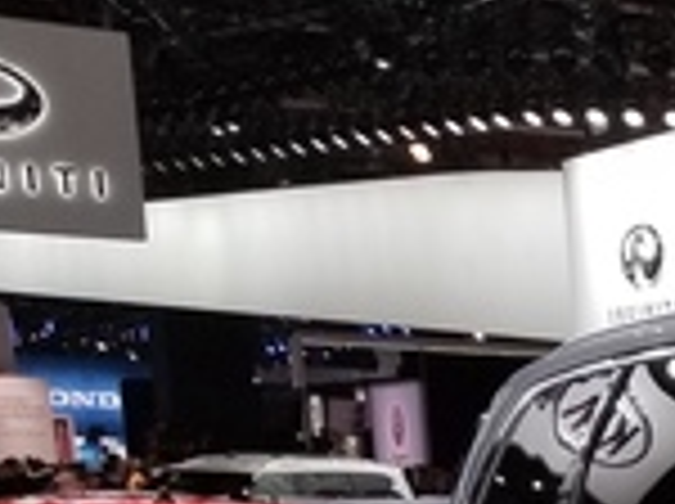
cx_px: 1341
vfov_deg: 11.8
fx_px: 2161
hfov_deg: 14.7
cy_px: 1017
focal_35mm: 111
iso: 100
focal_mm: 4.25
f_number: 1.7
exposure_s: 1/120
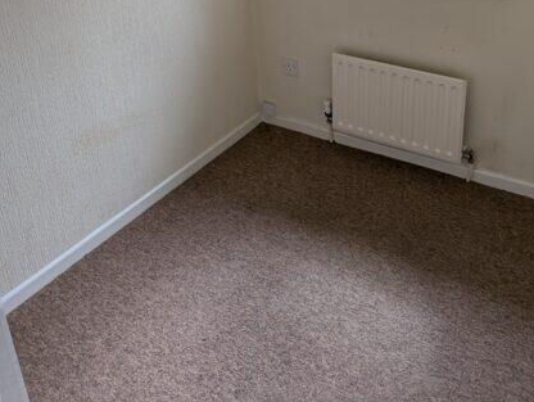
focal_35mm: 32
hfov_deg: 56.2
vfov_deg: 39.8
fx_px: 494
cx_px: 327
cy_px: 16
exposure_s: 1/103
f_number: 2.2
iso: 53
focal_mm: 1.95
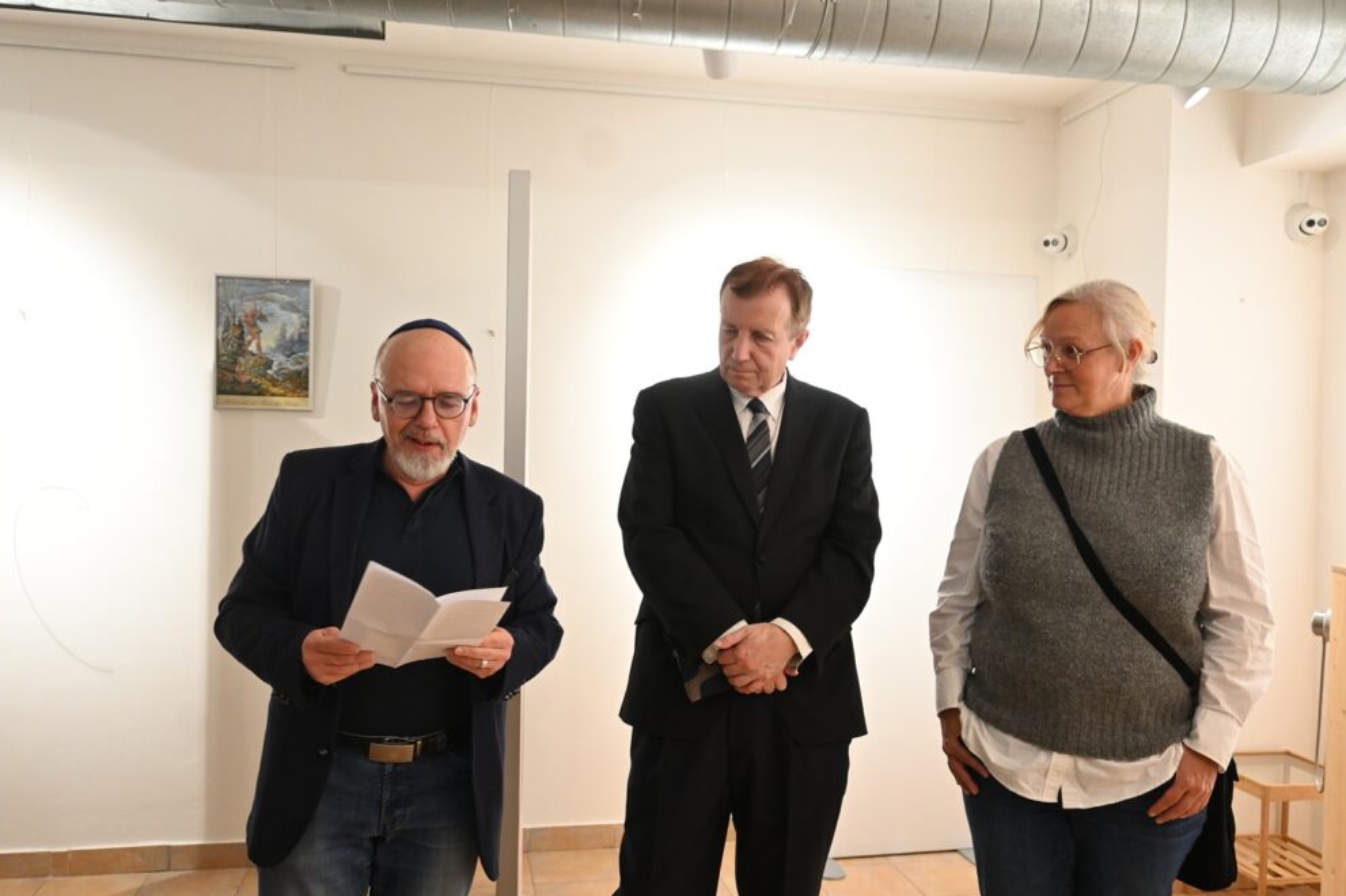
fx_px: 1159
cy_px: 456
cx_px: 685
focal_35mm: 31
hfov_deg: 60.3
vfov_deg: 42.3
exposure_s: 1/125
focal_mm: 20
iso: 1100
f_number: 3.8
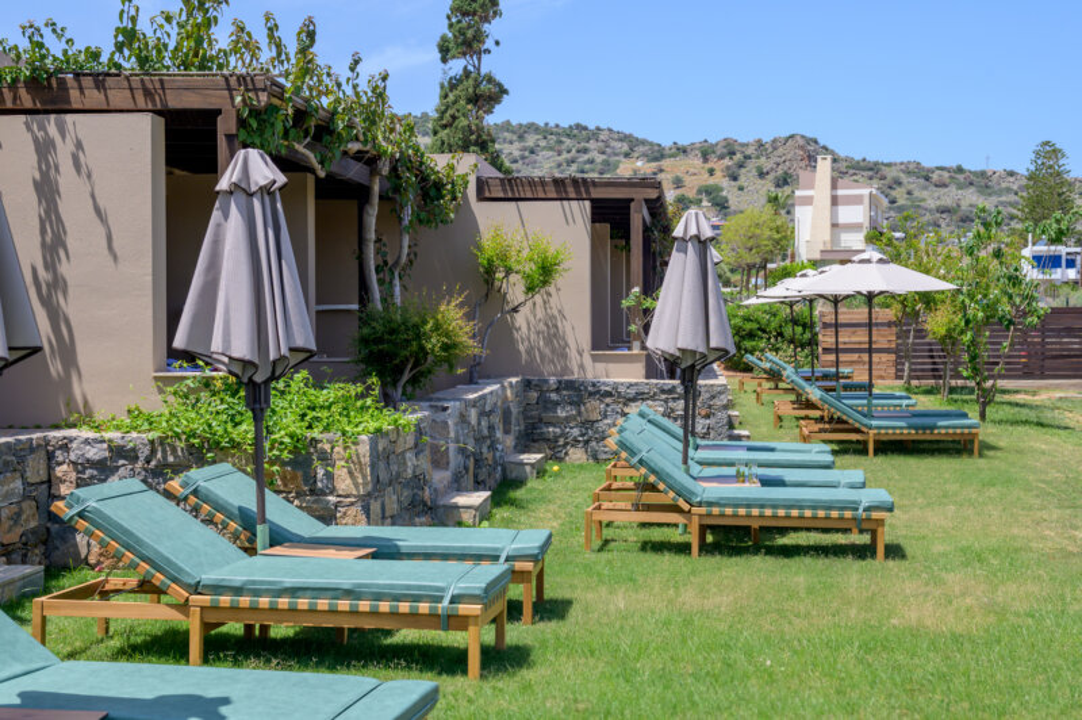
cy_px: 360
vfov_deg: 29.8
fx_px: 1351
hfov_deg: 43.6
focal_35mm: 45
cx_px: 541
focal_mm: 45
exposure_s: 1/800
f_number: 8
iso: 500
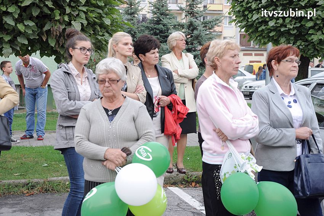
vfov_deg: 15.7
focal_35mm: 87
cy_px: 108
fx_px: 782
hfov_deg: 23.4
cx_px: 162
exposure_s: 1/100
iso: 500
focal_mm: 58
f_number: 7.1
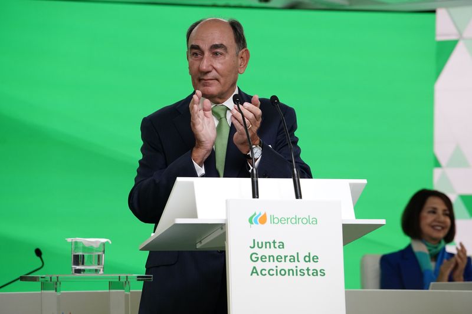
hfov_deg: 12.4
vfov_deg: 8.3
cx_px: 236
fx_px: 2176
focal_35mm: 166
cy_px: 157
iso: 3200
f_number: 5.6
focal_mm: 166
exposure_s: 1/400
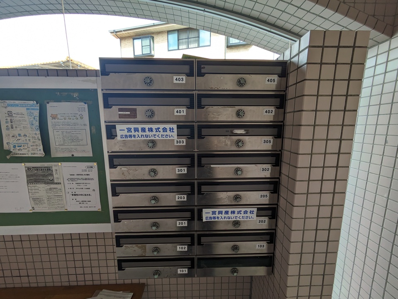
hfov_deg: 102.0
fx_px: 161
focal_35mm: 14
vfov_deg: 85.7
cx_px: 199
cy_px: 150
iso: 69
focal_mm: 1.83
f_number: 2.2
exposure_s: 1/127
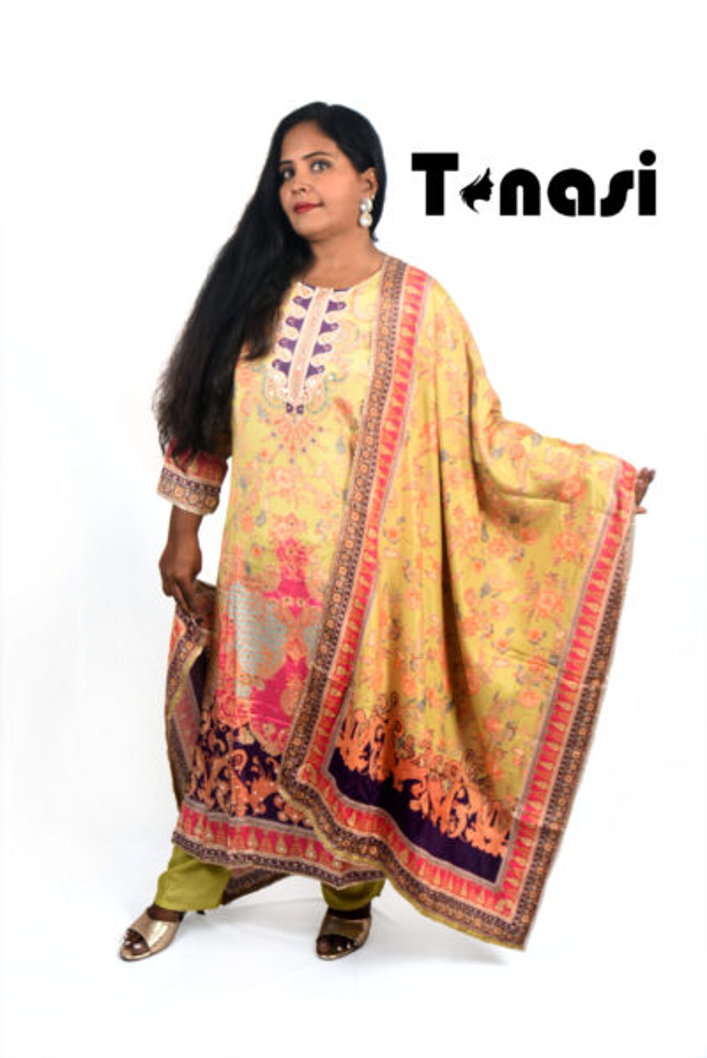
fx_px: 1000
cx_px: 354
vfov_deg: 55.8
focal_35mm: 34
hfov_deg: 38.9
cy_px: 529
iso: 250
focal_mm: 34
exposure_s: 1/125
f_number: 10
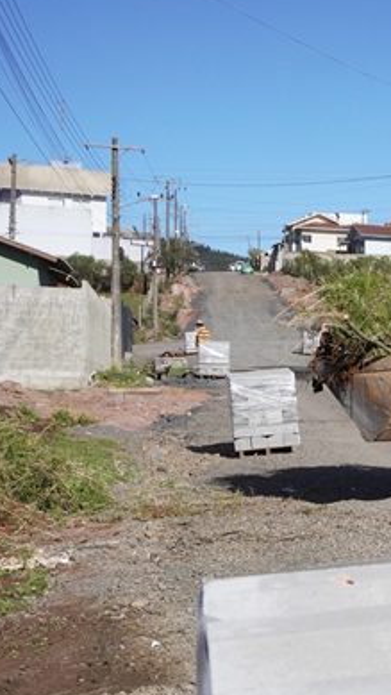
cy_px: 449
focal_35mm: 71
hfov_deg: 15.0
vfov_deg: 29.6
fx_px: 1308
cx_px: 677
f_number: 4.5
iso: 400
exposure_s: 1/4000
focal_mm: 22
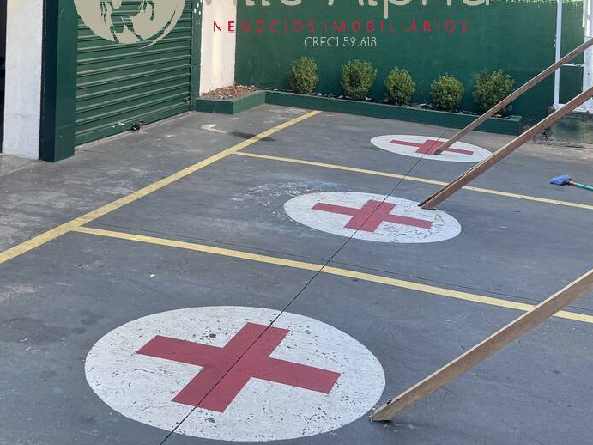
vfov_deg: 27.3
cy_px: -8
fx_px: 856
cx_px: 280
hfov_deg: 38.2
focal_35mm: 50
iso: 80
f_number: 1.78
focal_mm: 6.76
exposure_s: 1/477
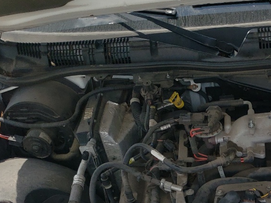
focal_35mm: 73
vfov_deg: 18.8
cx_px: 261
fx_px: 571
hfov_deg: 25.6
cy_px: 256
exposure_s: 1/2000
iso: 50
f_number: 1.5
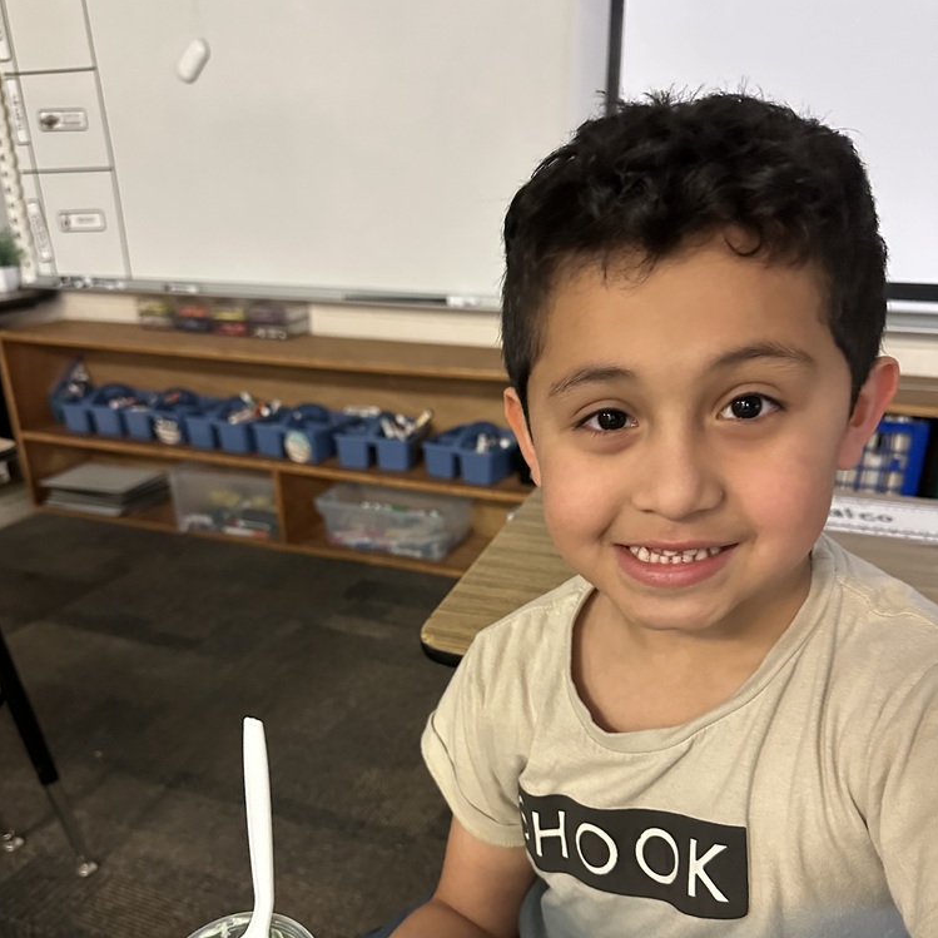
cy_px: 617
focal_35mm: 29
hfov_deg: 55.6
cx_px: 460
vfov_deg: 54.6
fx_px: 889
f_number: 1.78
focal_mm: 6.86
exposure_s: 1/40
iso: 1000
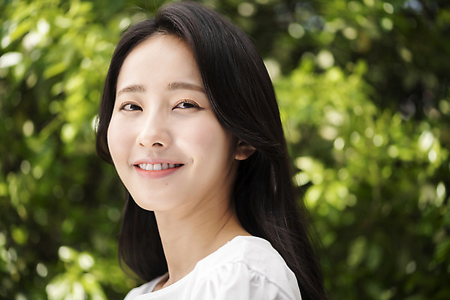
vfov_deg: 13.1
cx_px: 225
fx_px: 1313
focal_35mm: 105
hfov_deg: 19.4
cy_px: 150
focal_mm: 105
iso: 100
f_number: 4
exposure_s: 1/400
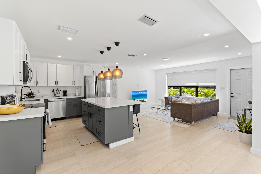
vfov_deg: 73.7
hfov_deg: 96.7
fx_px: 116
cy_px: 87
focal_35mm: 16
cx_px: 130
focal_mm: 16
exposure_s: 1/20
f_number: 4.5
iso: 200
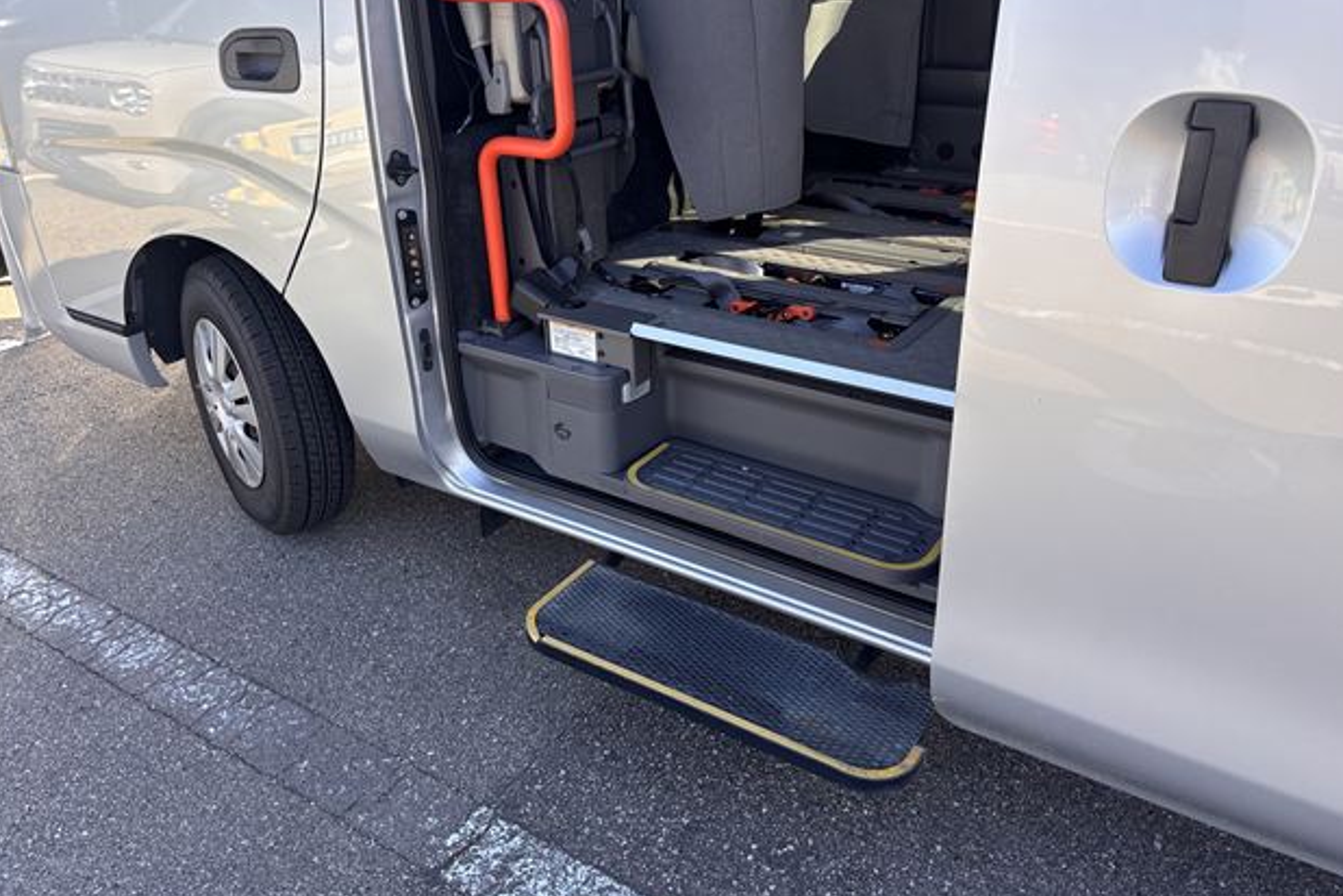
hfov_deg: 65.5
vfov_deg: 46.3
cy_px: 398
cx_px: 676
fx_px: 1044
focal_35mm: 28
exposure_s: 1/448
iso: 50
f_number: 1.6
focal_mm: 5.96
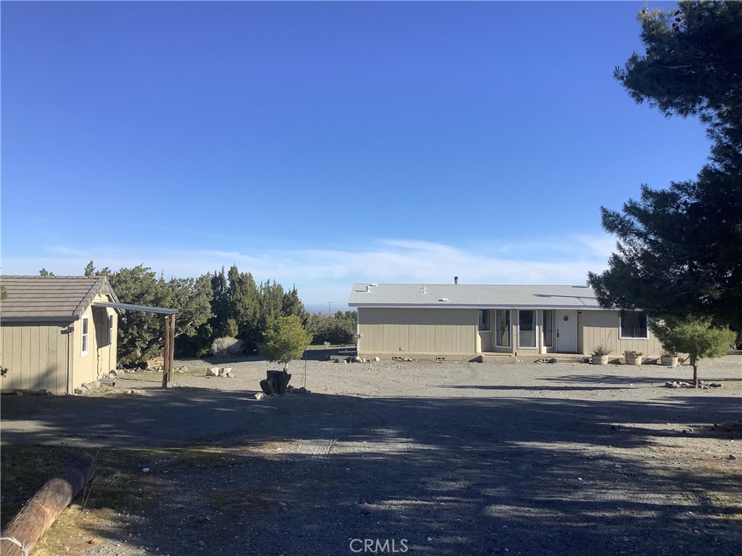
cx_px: 371
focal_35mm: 31
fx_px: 664
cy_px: 278
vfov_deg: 45.4
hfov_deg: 58.4
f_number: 2.4
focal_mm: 3.3
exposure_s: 1/1456
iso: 25
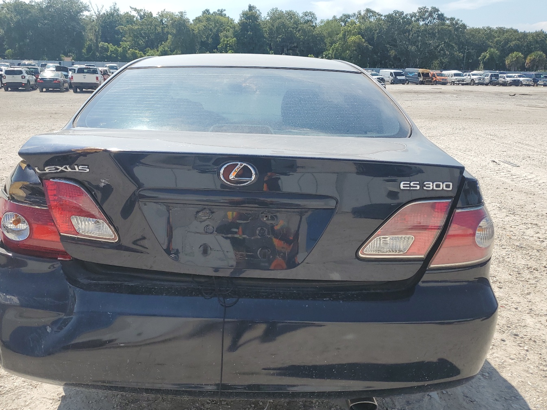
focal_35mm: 31
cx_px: 241
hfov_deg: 58.2
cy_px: 233
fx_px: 490
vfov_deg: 45.3
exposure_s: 1/3333
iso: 50
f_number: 1.5
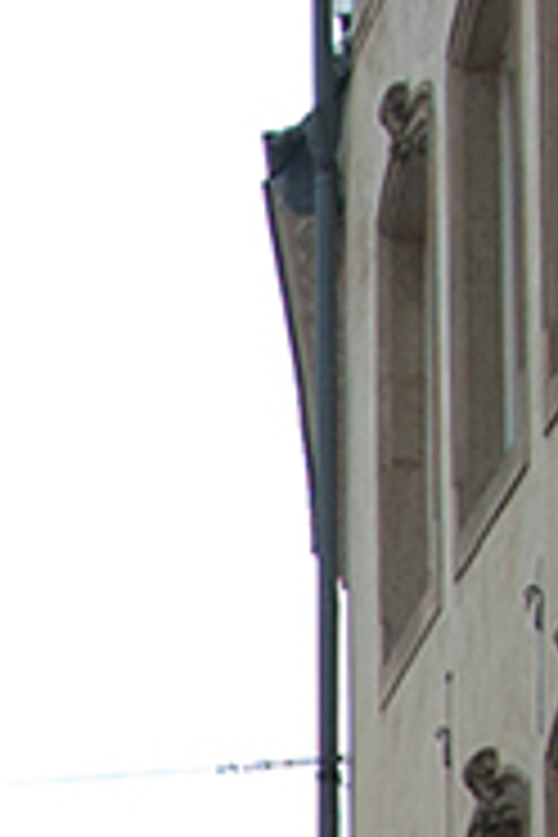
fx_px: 5417
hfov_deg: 5.7
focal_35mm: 233
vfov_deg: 8.6
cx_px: -704
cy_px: 1350
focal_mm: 24
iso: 200
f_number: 6.3
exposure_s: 1/500
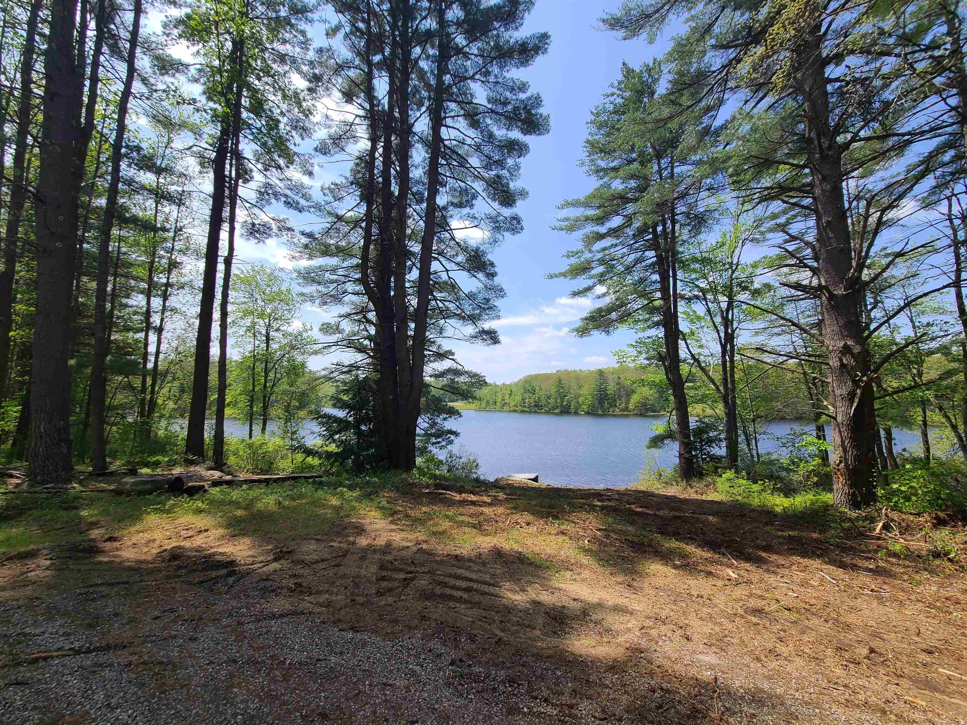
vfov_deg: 89.9
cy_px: 362
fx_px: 363
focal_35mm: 13
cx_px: 484
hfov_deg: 106.2
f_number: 2.2
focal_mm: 2.2
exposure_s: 1/1505
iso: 64
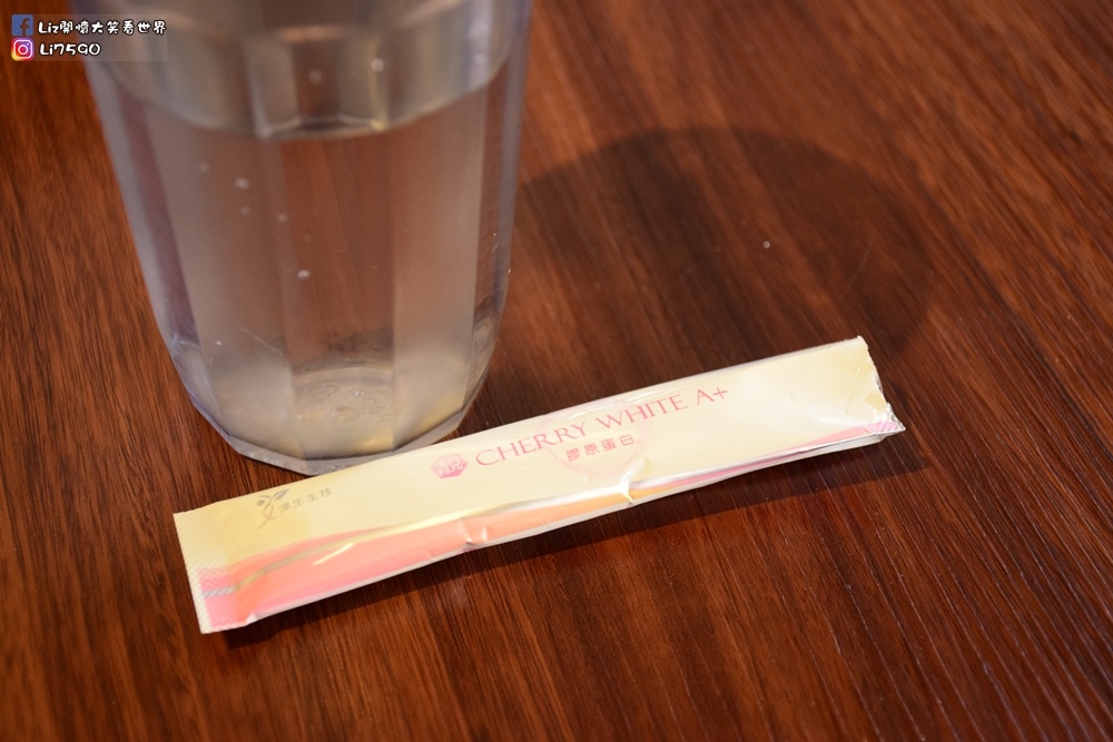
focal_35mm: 68
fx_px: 2087
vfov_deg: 20.2
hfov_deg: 29.9
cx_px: 556
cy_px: 371
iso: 1600
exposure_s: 1/100
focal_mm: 45
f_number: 5
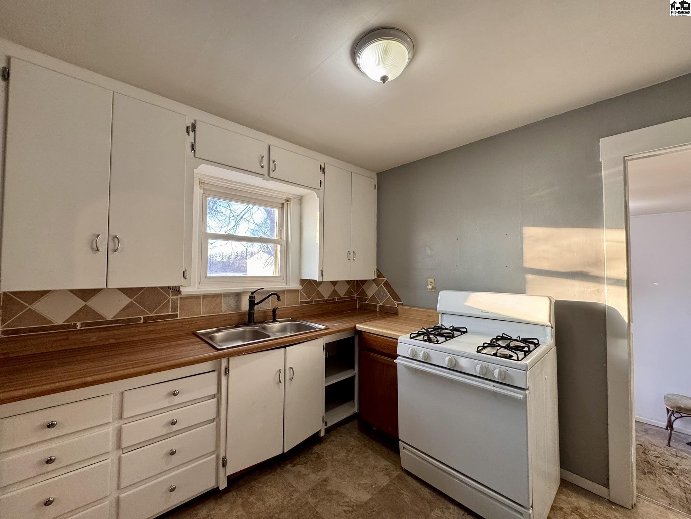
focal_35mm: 14
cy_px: 260
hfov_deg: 102.1
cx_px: 346
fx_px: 279
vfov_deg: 85.7
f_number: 2.2
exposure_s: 1/99
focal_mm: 2.22
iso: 200
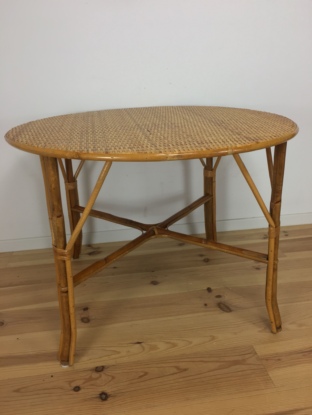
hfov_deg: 48.2
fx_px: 349
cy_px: 208
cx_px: 156
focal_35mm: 29
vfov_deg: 61.7
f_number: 2.2
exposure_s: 1/33
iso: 40
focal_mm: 4.15
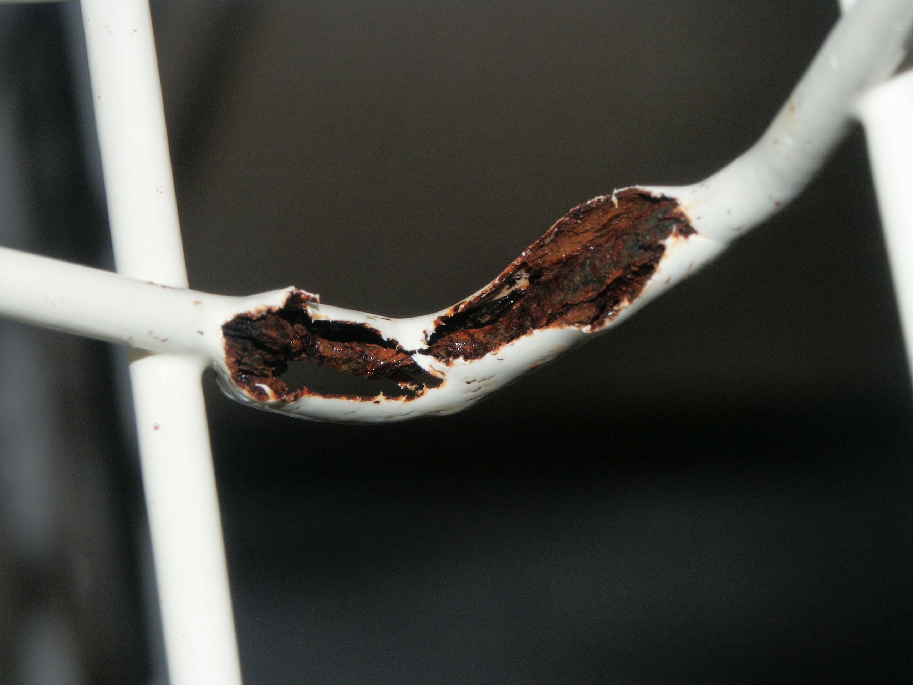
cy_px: 342
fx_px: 5275
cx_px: 456
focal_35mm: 200
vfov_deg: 7.4
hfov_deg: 9.9
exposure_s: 1/180
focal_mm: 50.69
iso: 100
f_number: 9.5
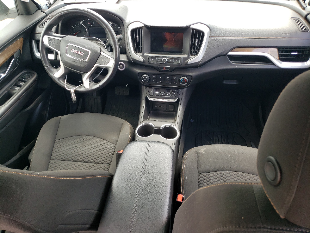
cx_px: 155
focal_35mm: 26
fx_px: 233
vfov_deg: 53.1
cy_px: 116
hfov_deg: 67.3
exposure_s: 1/147
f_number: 1.5
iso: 50
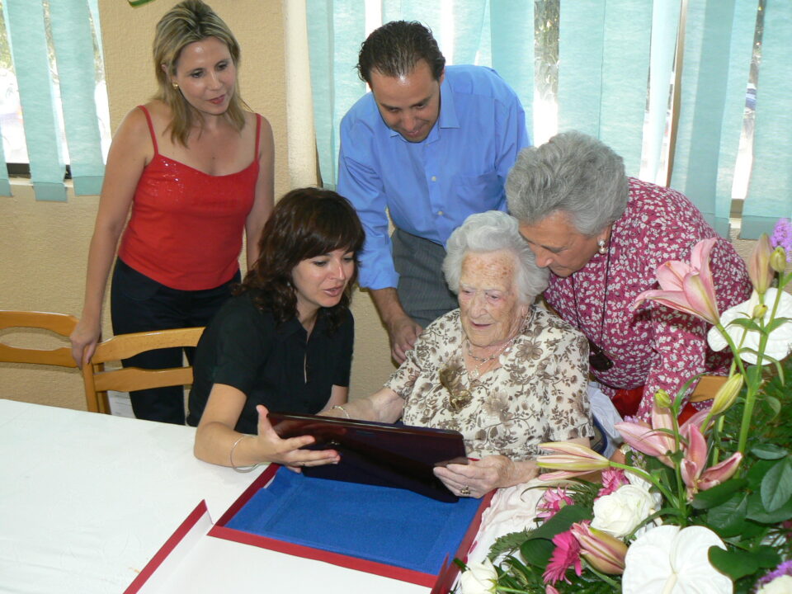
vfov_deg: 39.7
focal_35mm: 36
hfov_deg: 51.4
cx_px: 396
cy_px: 297
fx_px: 824
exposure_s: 1/30
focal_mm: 6
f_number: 2.8
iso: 100
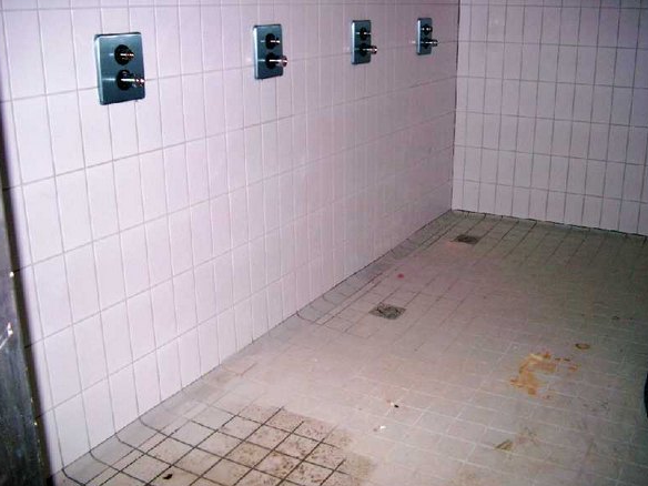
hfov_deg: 49.0
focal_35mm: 38
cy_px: 249
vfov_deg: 37.7
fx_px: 711
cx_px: 328
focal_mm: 7.6
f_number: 2.6
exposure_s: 1/60
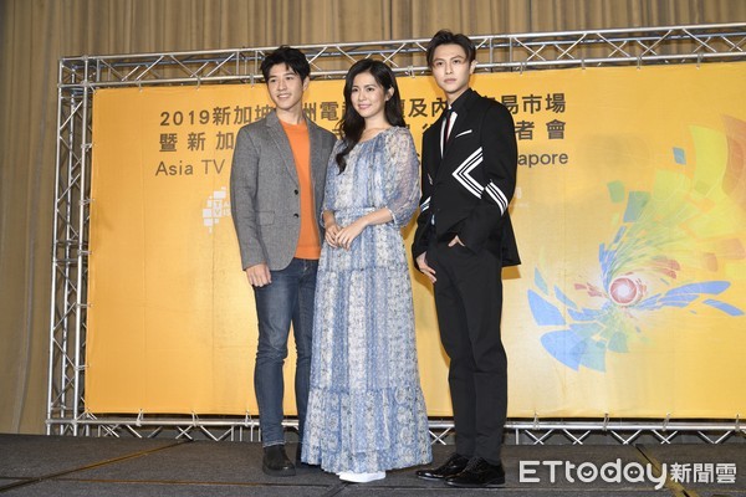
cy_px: 248
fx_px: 995
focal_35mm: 48
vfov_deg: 28.1
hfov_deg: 41.1
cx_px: 373
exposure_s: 1/125
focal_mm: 48
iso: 800
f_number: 5.6
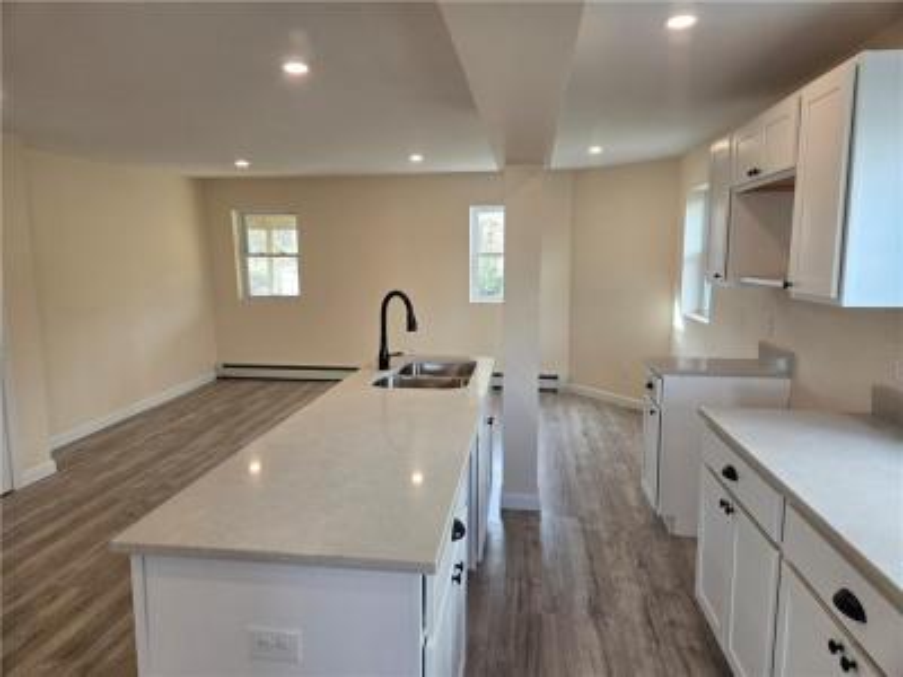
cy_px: 338
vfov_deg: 58.9
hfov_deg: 73.9
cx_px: 452
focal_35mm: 23
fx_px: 600
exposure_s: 1/180
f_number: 1.8
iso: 80
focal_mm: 5.4
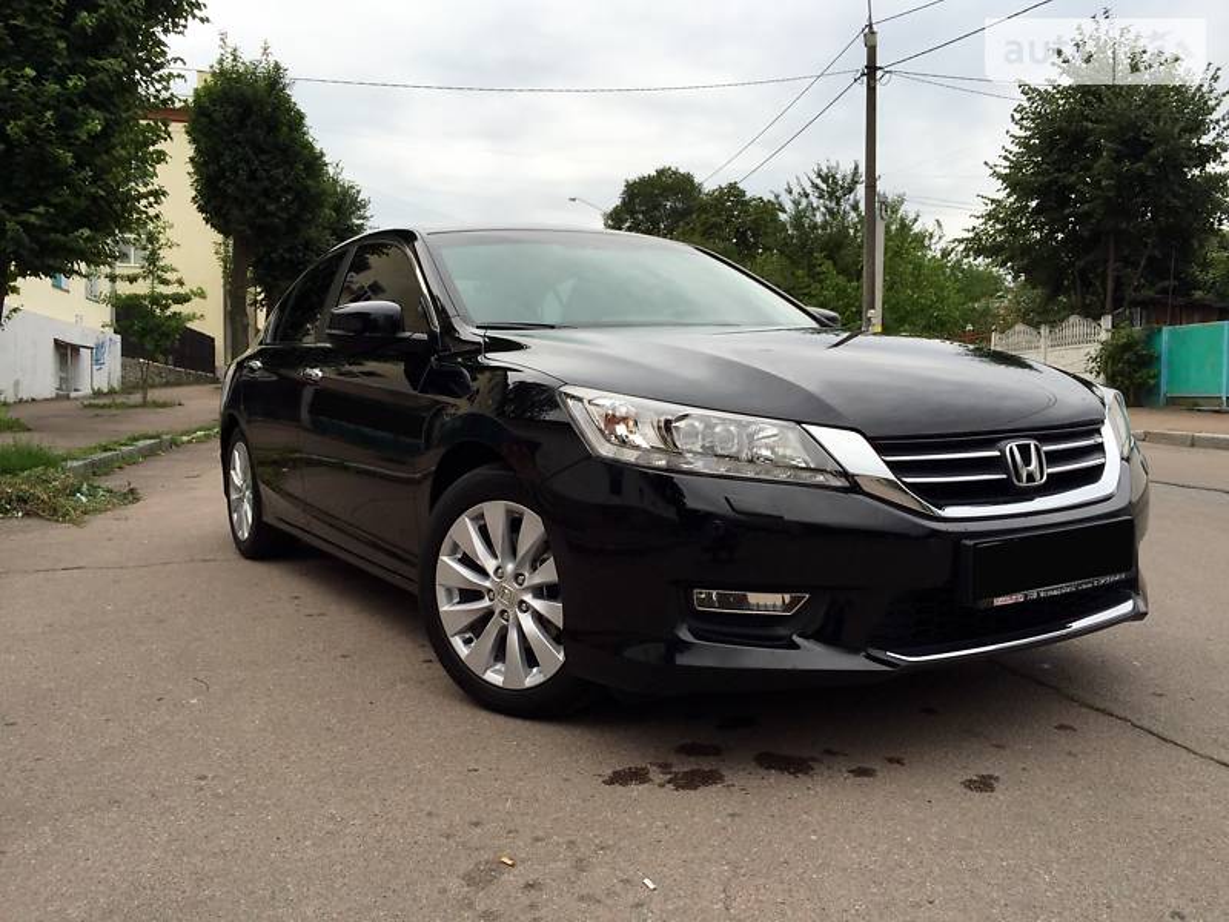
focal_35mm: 29
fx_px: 1030
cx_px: 614
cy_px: 461
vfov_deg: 48.2
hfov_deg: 61.7
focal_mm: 4.2
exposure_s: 1/520
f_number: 2.2
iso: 32
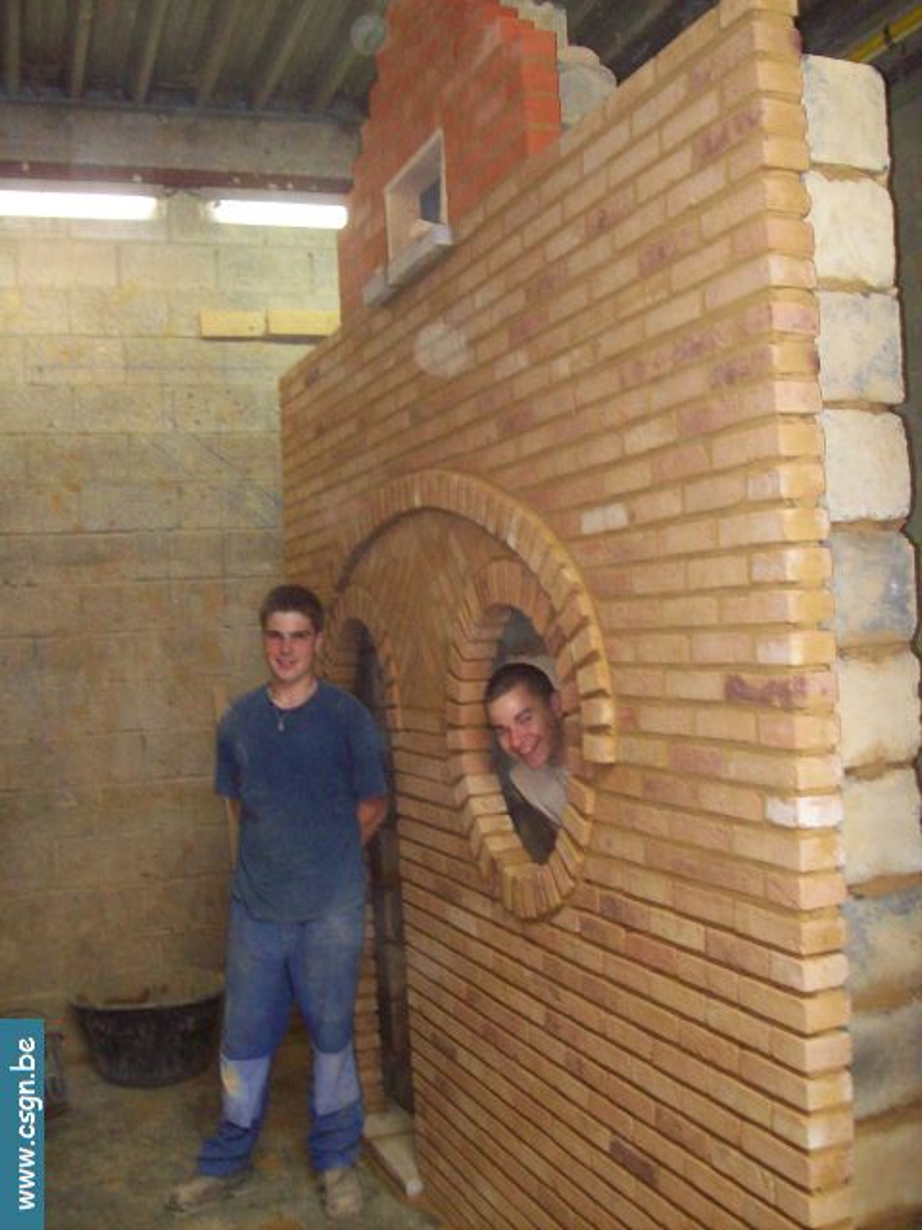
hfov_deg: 39.7
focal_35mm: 36
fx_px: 1278
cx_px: 461
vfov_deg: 51.4
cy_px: 615
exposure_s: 1/64
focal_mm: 6
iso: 200
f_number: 2.7
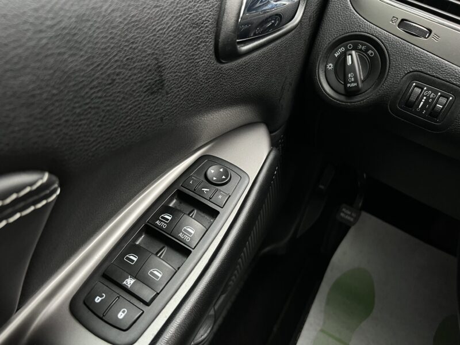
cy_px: 172
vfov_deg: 53.1
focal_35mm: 26
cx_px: 230
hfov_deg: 67.3
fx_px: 346
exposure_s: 1/60
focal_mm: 5.7
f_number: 1.5
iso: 160
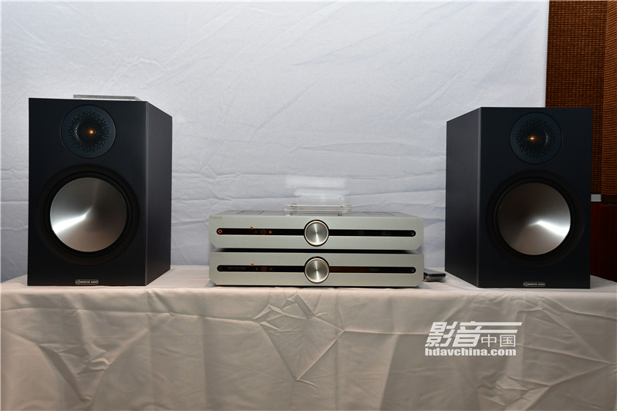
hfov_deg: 49.6
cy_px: 206
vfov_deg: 34.2
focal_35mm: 39
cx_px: 308
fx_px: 668
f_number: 5.6
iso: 400
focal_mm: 26
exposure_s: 1/125
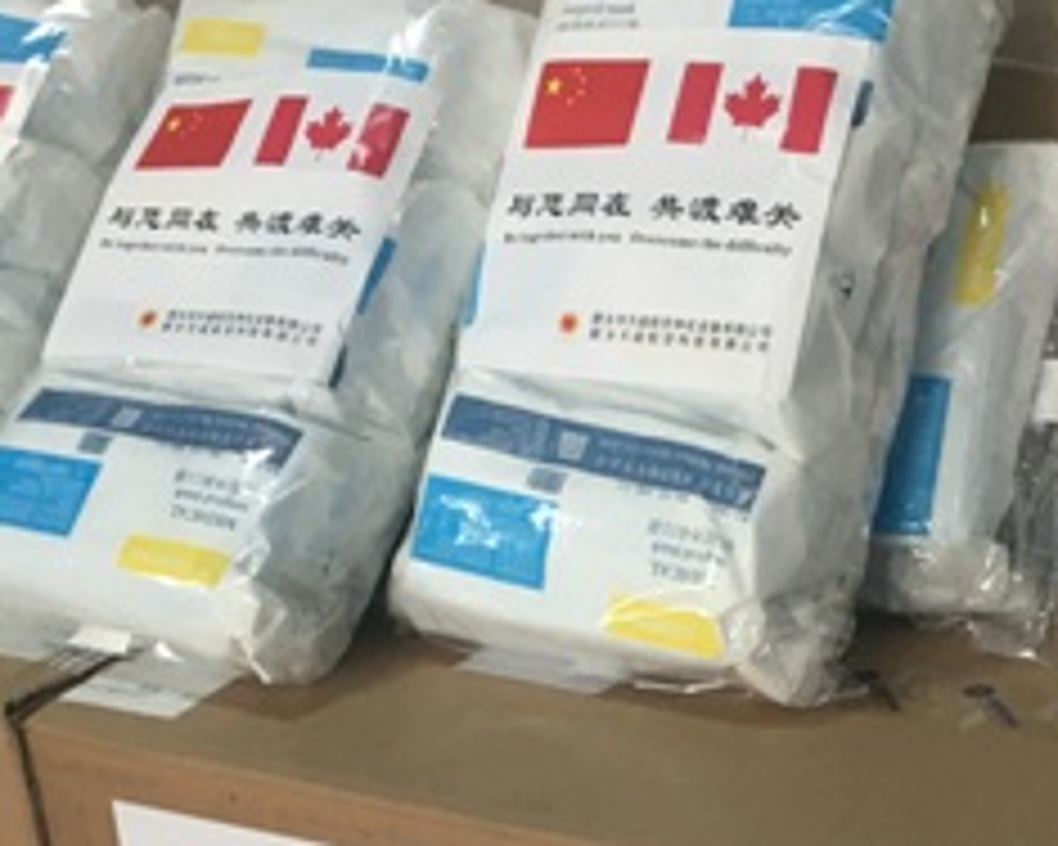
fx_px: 2411
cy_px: 963
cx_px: 761
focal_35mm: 77
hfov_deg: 24.5
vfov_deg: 19.0
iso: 40
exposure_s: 1/33
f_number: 2.2
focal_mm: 4.15
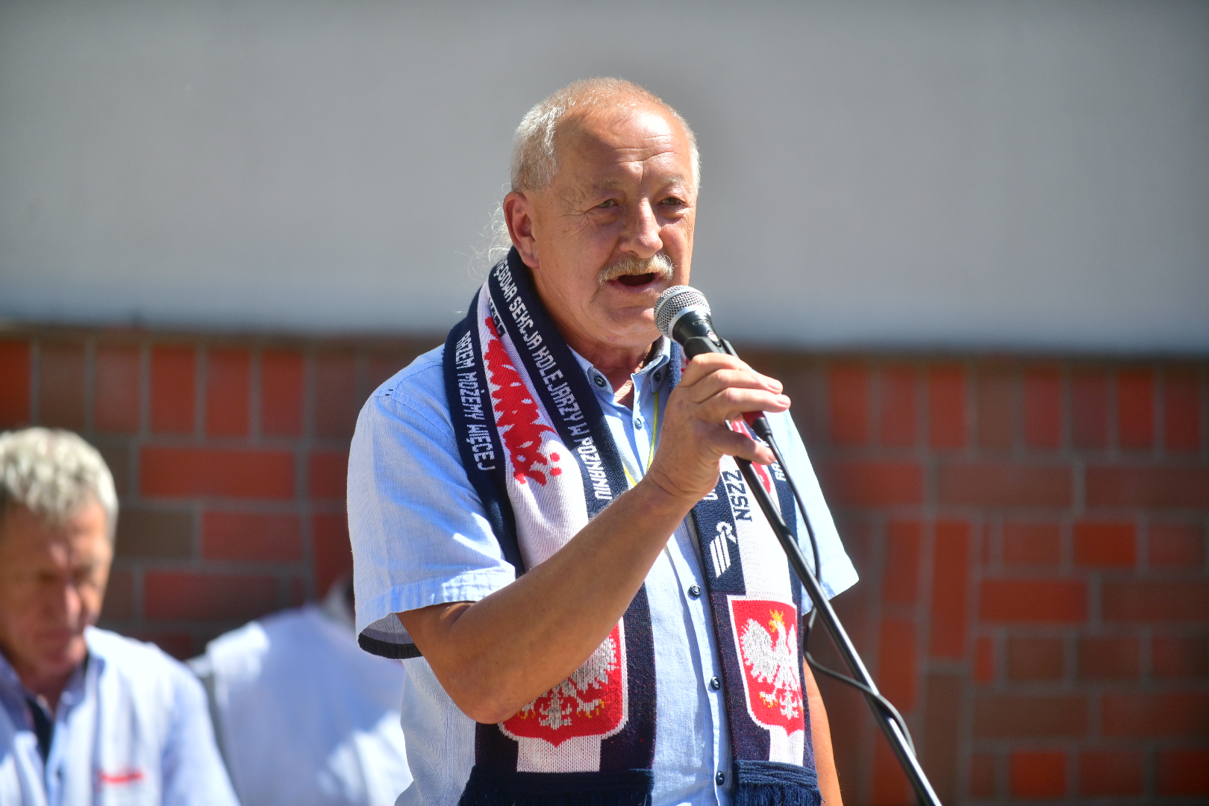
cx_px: 604
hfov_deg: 10.3
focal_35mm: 200
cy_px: 403
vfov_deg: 6.9
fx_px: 6716
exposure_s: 1/2500
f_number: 2.8
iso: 110
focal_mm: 200
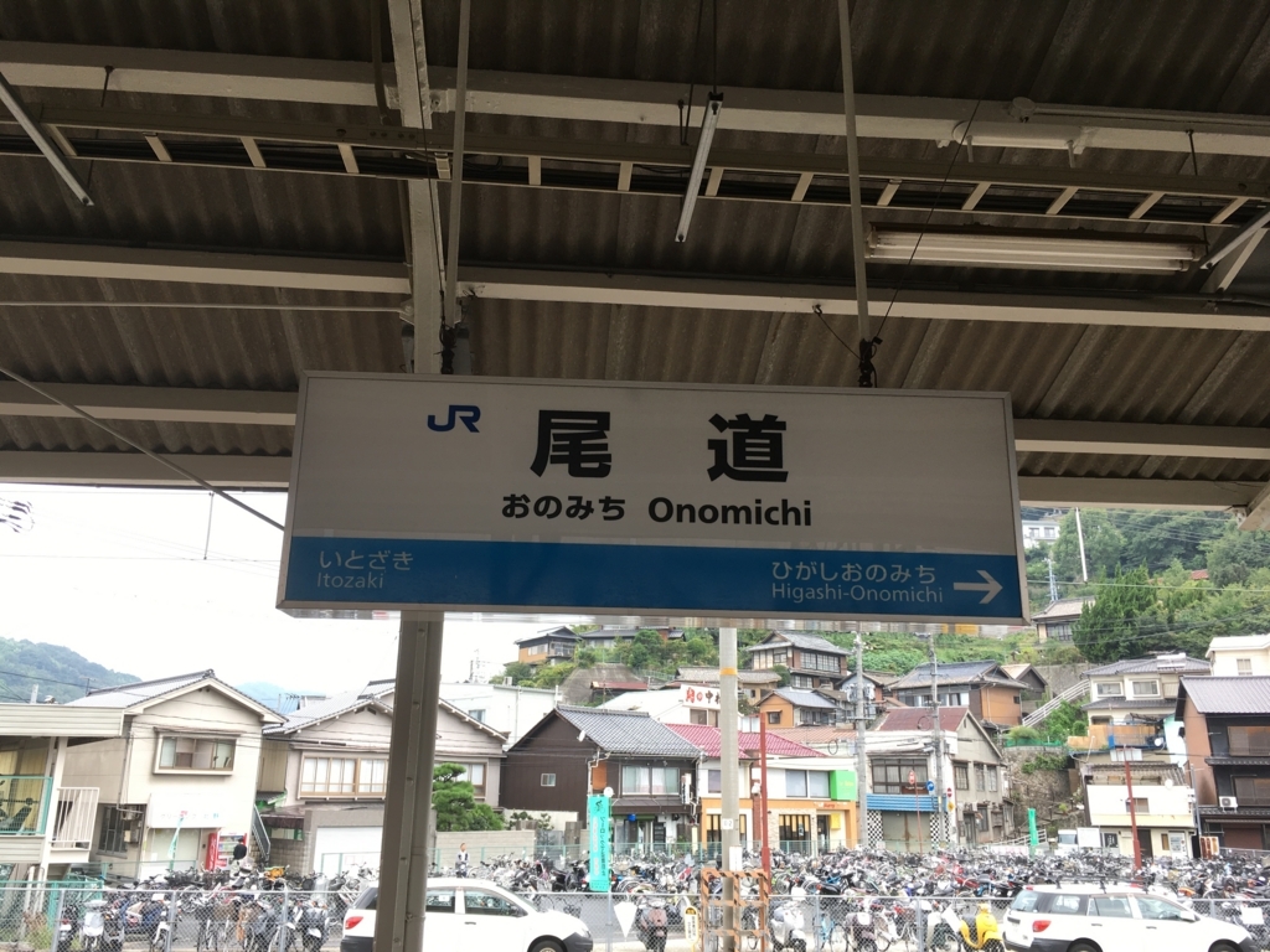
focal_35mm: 29
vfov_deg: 48.2
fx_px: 1064
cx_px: 635
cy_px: 476
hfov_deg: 61.7
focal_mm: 4.15
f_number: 2.2
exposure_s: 1/143
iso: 25
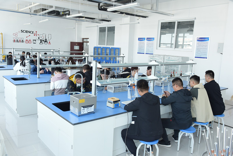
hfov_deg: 58.7
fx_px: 207
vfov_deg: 41.1
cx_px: 116
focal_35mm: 32
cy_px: 78
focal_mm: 32
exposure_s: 1/200
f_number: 5.6
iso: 1600
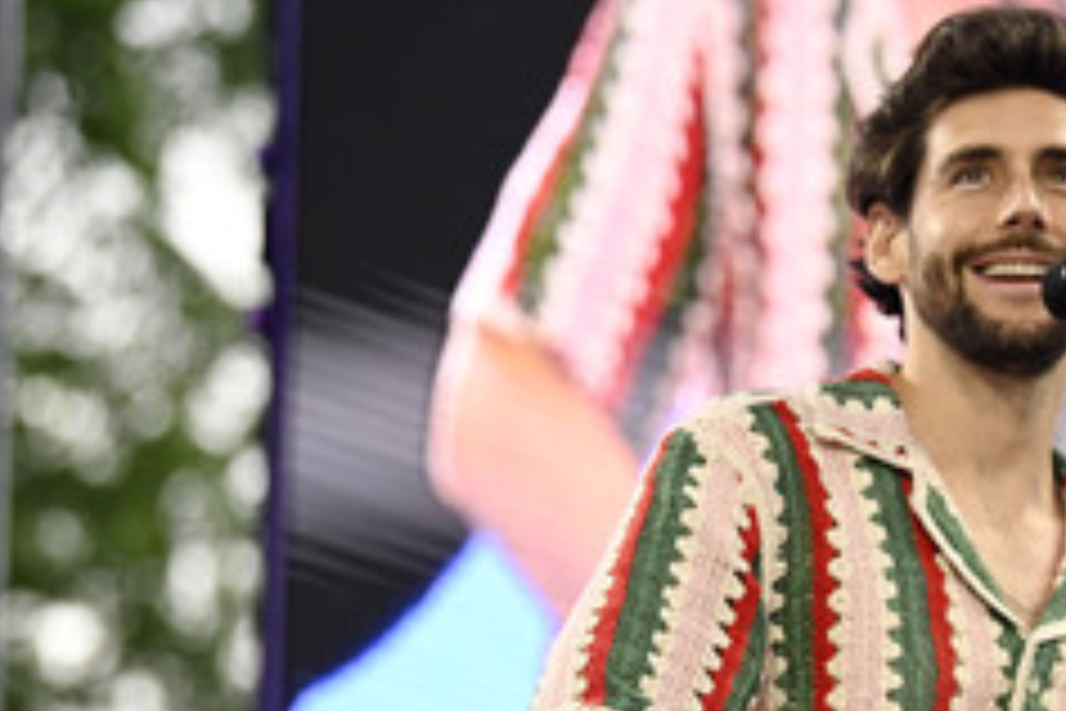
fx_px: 7609
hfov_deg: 8.0
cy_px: 531
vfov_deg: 5.3
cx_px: 924
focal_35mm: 257
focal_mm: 135
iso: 2000
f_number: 3.5
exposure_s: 1/3200
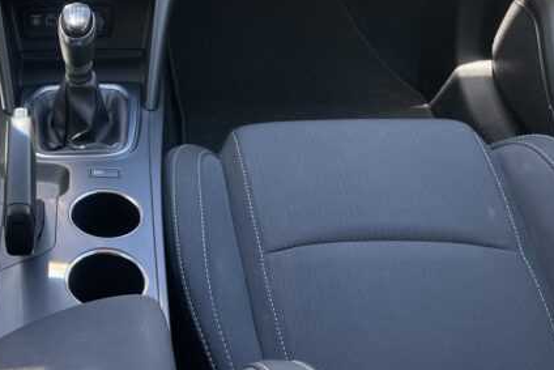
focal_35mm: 51
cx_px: 65
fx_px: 785
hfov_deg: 36.7
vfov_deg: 25.4
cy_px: 12
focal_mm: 4.2
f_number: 1.6
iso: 40
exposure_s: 1/121
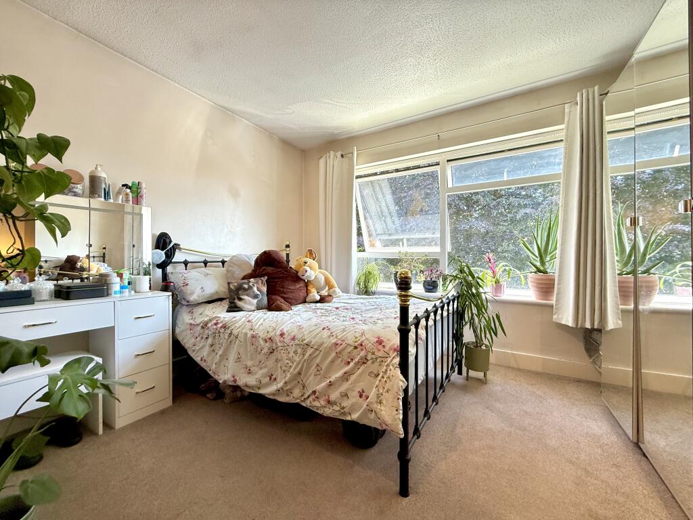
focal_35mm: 14
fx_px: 280
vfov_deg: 85.7
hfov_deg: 102.1
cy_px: 260
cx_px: 346
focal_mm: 2.22
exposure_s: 1/99
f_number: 2.2
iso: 250
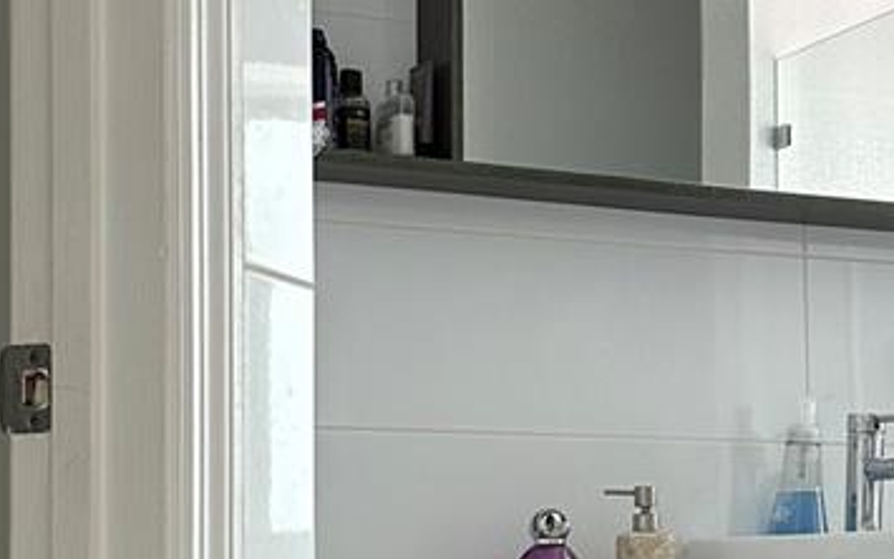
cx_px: 458
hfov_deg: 24.1
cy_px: 504
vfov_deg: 15.0
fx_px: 2096
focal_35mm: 86
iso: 160
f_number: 1.78
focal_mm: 6.86
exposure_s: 1/120
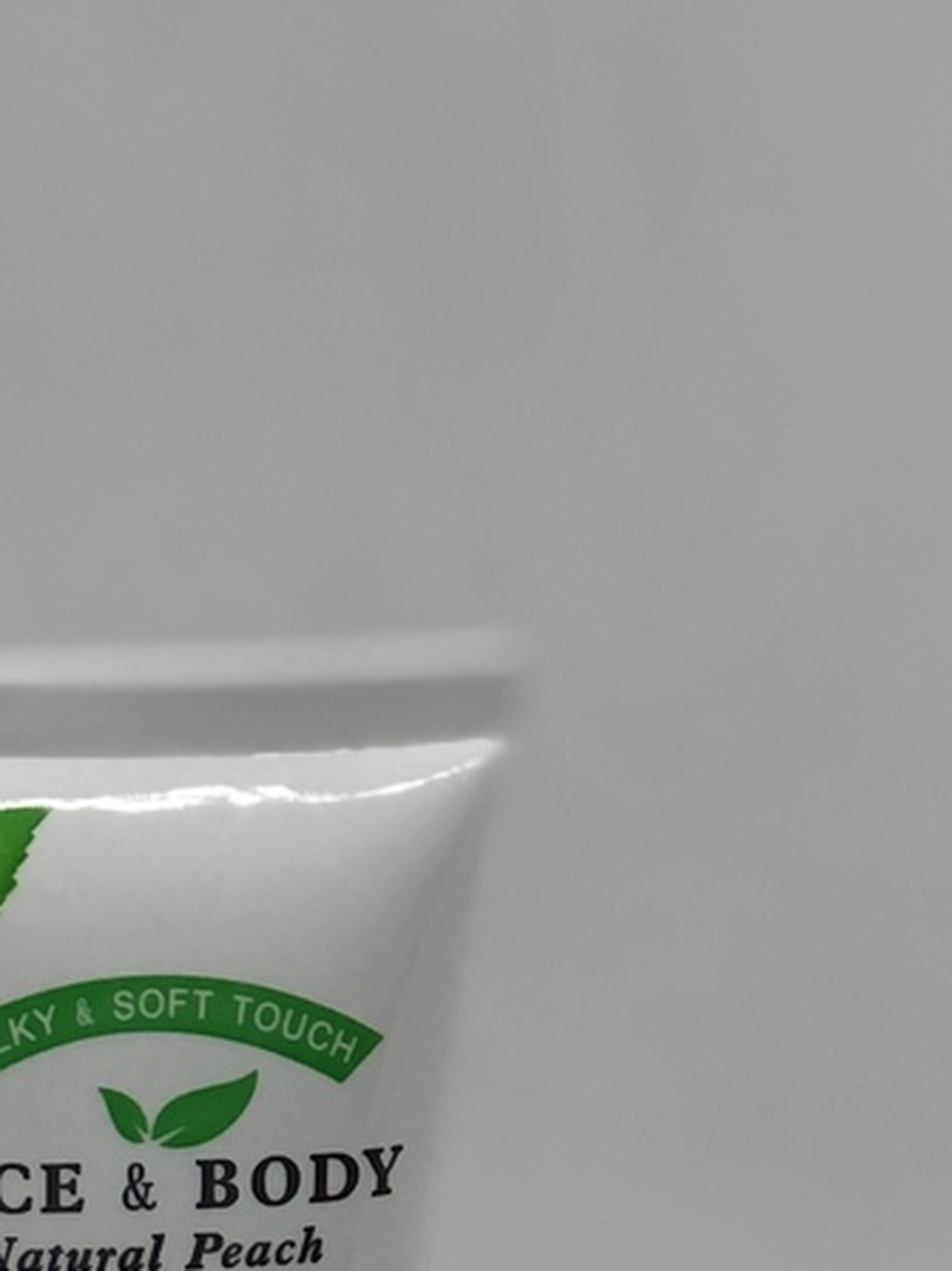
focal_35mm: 174
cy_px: 1500
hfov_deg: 8.4
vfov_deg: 11.2
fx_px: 6383
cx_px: -367
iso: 25
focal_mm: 6.6
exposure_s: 1/31
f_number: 2.8
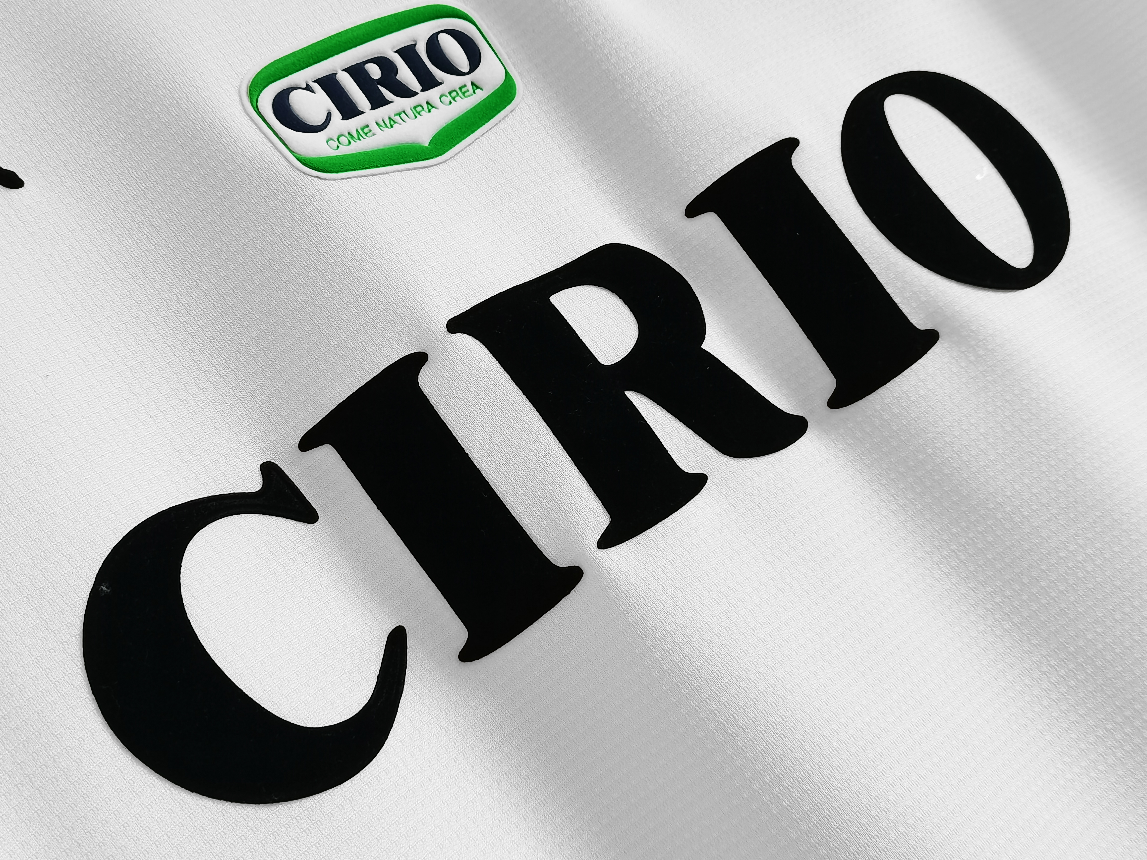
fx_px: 1458
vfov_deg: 32.9
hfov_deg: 42.9
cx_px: 574
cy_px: 430
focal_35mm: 44
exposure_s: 1/50
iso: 250
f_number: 1.8
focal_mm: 5.58
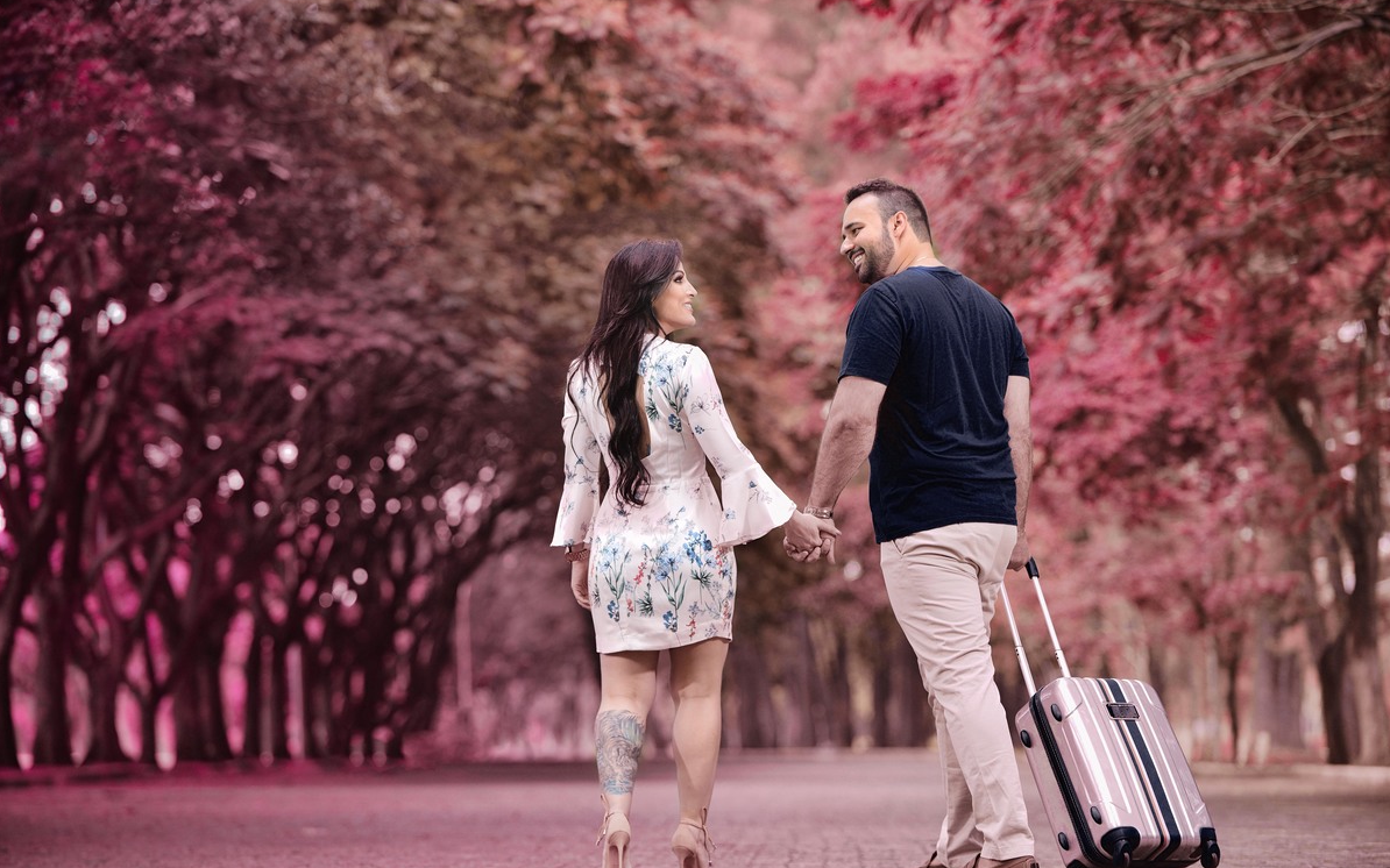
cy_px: 451
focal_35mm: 123
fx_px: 4659
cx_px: 694
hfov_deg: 17.0
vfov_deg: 10.6
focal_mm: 120
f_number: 3.2
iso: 320
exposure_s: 1/250
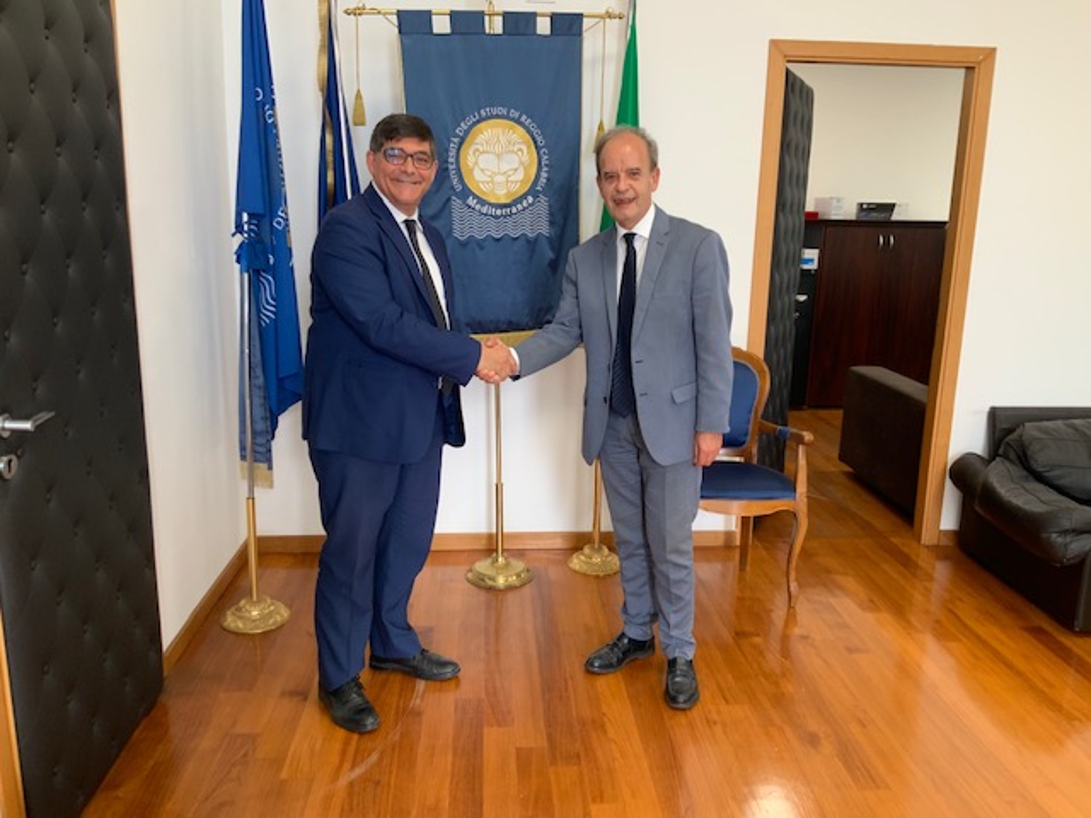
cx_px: 546
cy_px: 409
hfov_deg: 61.7
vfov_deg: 48.2
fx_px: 914
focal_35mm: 29
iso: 40
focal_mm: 3
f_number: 1.8
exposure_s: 1/50
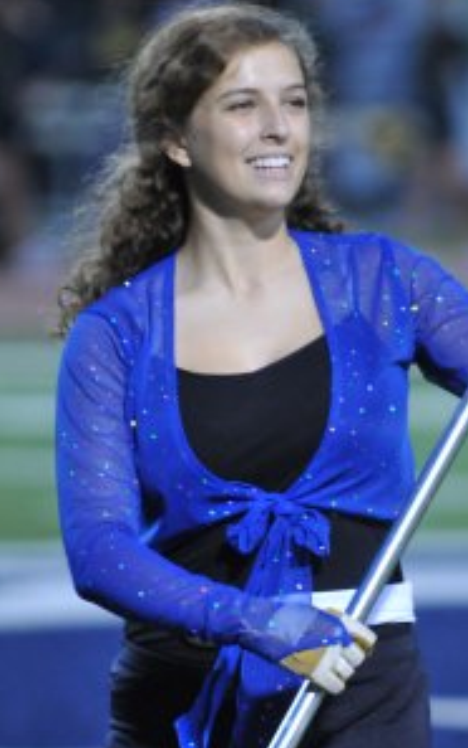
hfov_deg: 2.1
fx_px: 12573
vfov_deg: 3.4
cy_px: 519
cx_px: 338
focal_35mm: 617
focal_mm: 200
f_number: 2.8
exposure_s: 1/160
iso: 1600
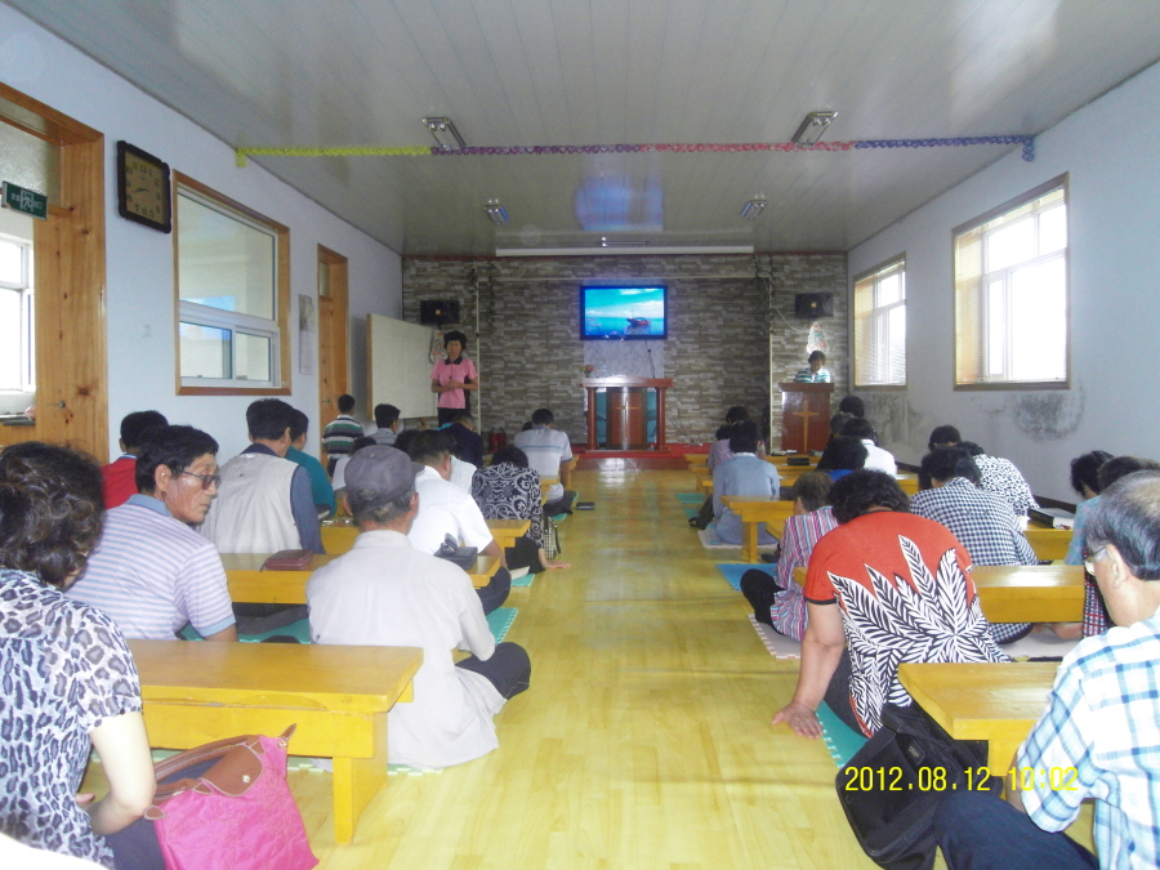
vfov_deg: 56.8
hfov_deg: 71.6
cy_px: 435
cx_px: 580
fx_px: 804
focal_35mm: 24
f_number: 2.8
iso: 200
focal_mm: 4.3
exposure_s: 1/40
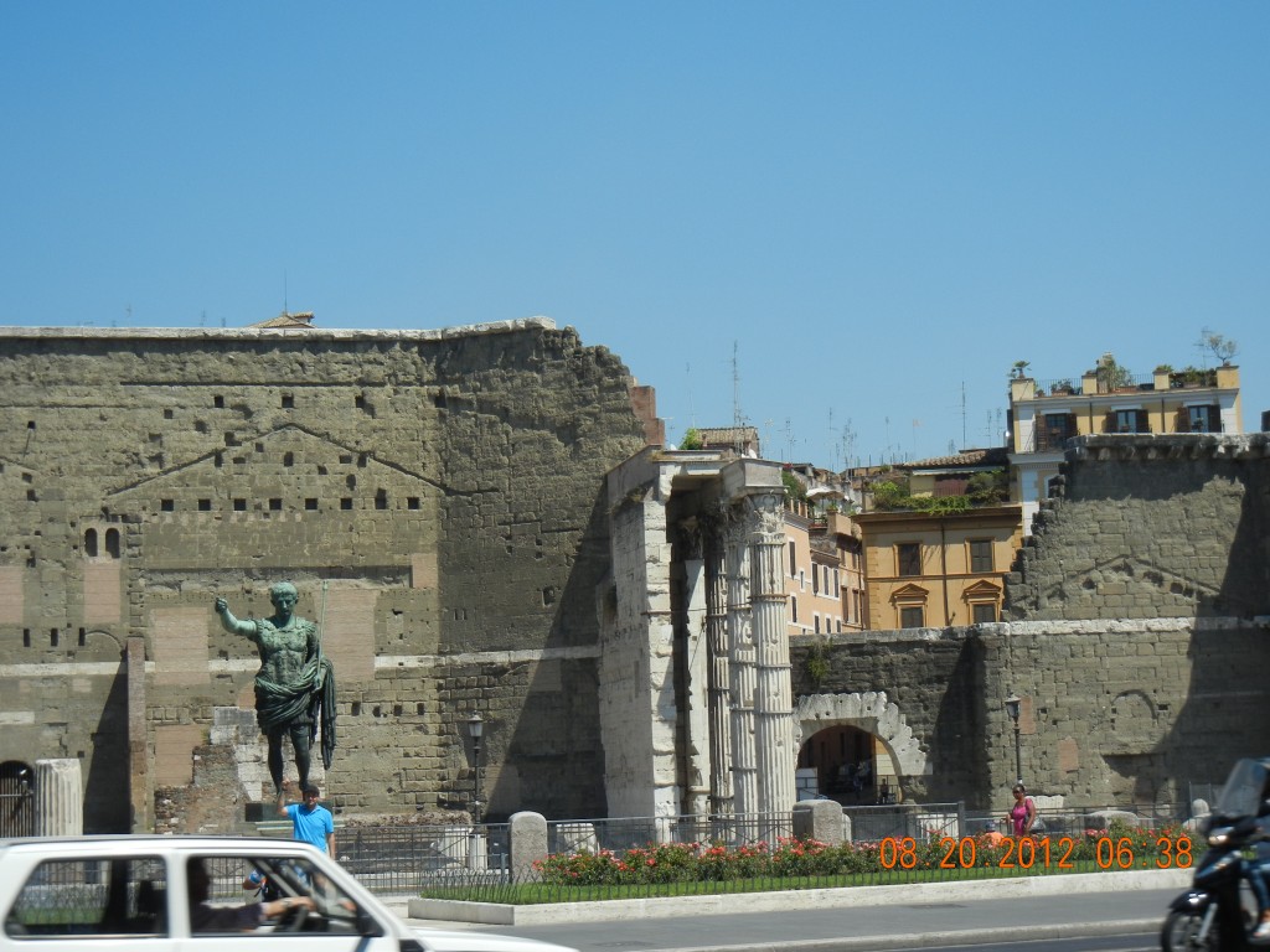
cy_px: 476
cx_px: 635
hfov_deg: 28.6
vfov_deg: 21.6
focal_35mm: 68
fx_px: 2495
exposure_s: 1/320
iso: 160
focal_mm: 12.2
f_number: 8.2
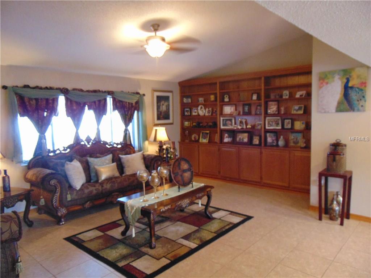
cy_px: 139
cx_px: 186
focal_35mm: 25
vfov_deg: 54.9
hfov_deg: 69.4
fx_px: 268
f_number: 3
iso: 400
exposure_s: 1/25
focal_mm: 4.5
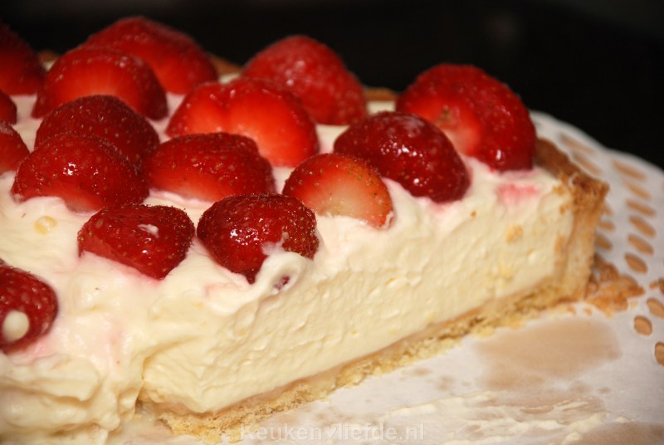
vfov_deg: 6.8
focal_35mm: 202
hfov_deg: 10.1
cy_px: 222
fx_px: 3740
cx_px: 332
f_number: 5.6
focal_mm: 135
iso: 200
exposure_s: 1/160
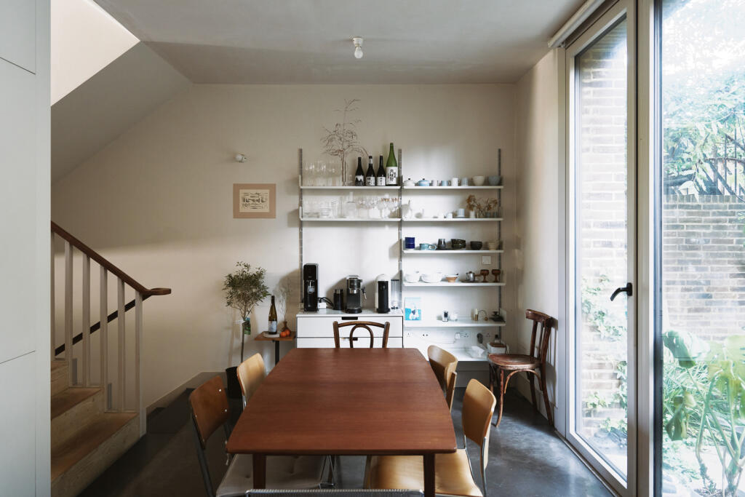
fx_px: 497
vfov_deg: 53.1
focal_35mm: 24
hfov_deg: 73.7
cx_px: 372
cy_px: 248
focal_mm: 24
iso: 800
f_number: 5
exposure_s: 1/20
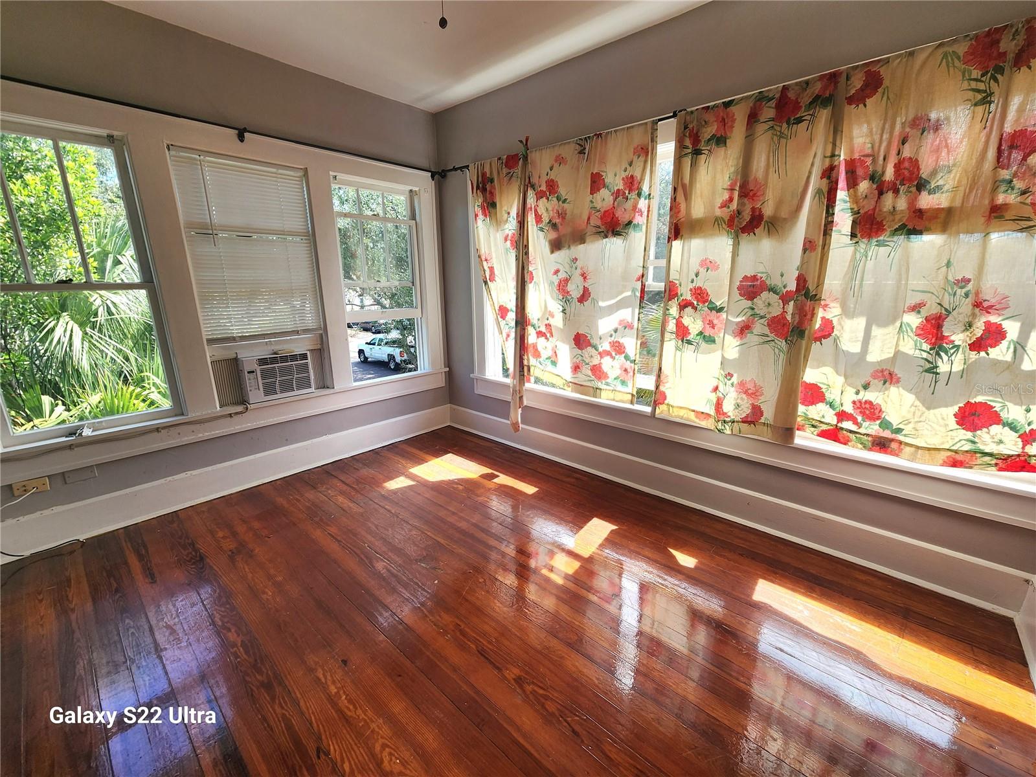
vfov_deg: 89.9
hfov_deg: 106.2
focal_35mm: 13
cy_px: 388
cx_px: 518
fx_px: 389
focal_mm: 2.2
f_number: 2.2
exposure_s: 1/222
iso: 50
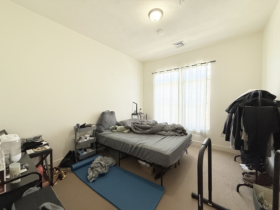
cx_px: 140
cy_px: 105
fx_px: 113
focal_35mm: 14
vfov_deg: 85.7
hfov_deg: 102.1
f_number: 2.2
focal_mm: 2.22
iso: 125
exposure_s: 1/120
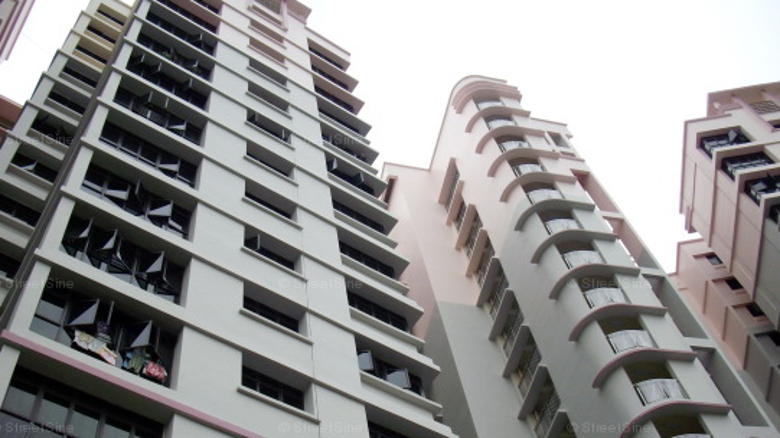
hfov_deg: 49.4
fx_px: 848
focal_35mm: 41
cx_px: 386
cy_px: 285
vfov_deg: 28.8
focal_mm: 6.2
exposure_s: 1/250
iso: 80
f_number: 2.8
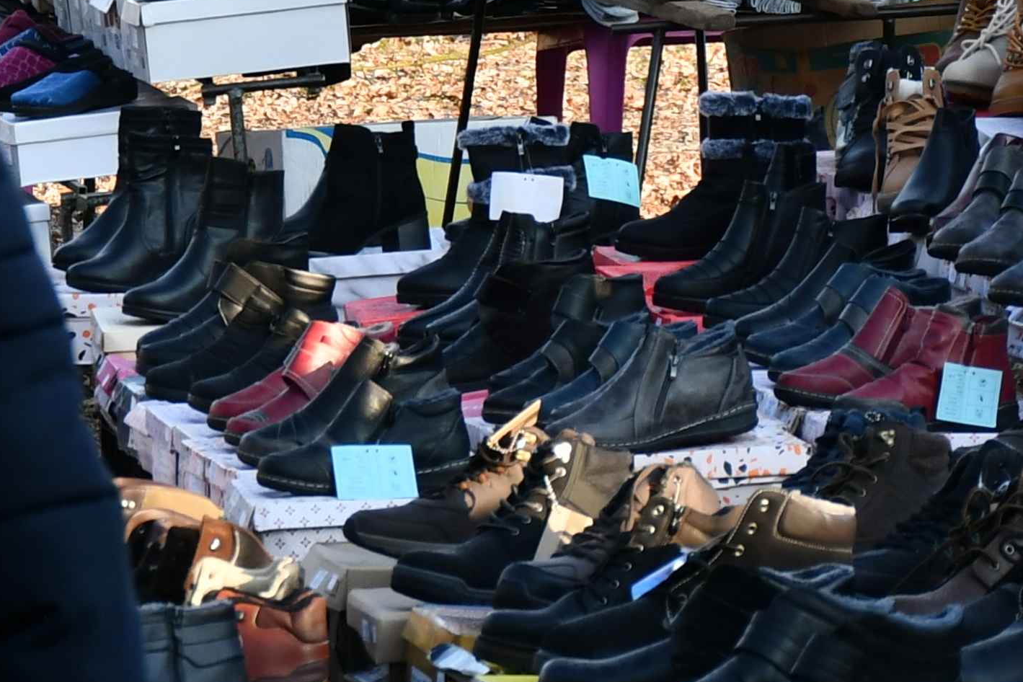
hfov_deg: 6.6
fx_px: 8695
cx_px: -650
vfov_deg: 4.5
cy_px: 12
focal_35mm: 306
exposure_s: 1/250
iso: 200
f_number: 6.3
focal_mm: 52
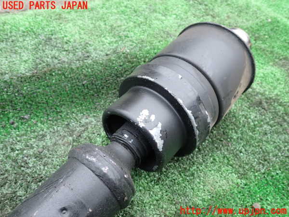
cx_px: 144
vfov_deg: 46.8
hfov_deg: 60.0
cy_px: 108
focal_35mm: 30
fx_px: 250
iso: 200
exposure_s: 1/50
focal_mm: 5.4
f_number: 2.3
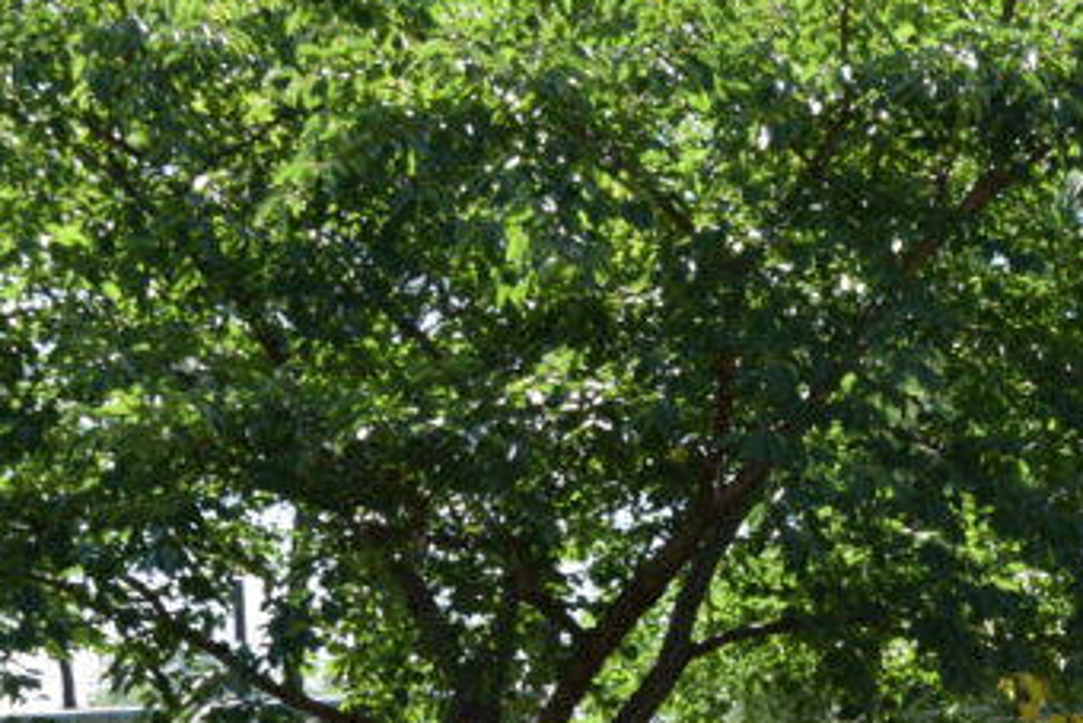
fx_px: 3280
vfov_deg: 12.1
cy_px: 1045
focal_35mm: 109
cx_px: 1156
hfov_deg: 18.1
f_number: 8
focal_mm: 24
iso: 100
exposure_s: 1/80
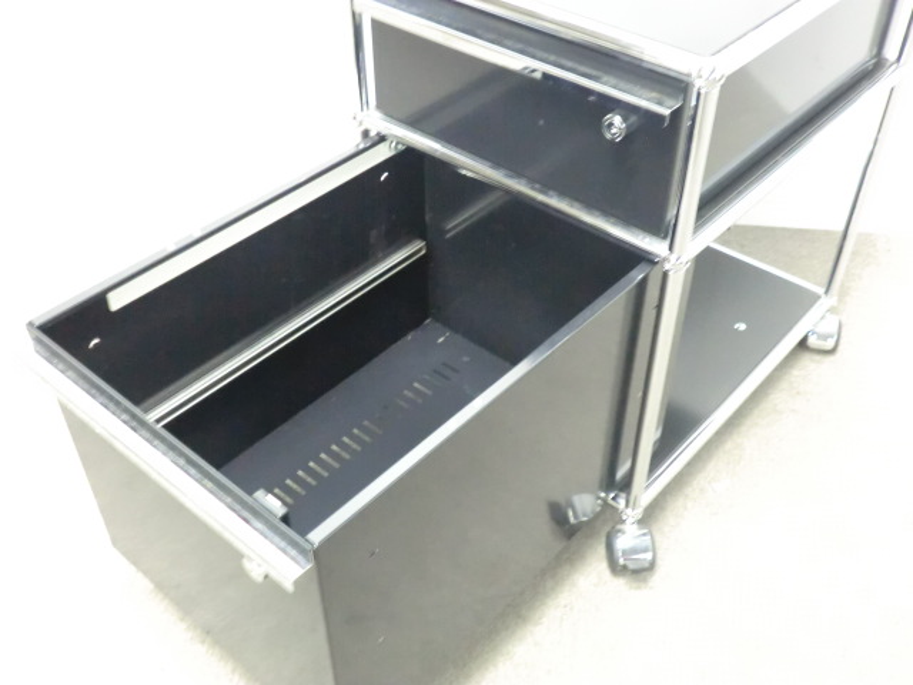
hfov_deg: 49.0
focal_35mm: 38
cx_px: 456
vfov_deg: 37.7
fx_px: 1002
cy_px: 342
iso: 800
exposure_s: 1/5
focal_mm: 6.9
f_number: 3.9
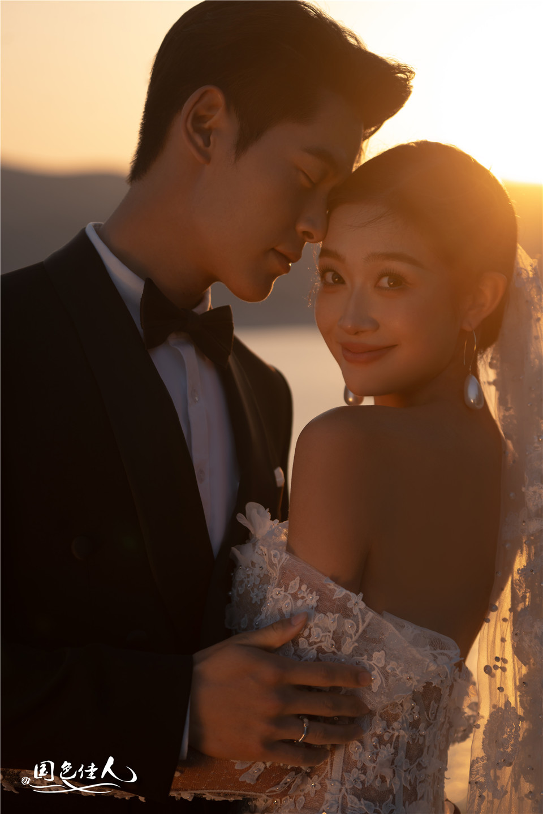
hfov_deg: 14.3
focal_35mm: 96
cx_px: 272
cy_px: 407
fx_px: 2171
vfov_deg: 21.2
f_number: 4
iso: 80
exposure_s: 1/320
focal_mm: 96
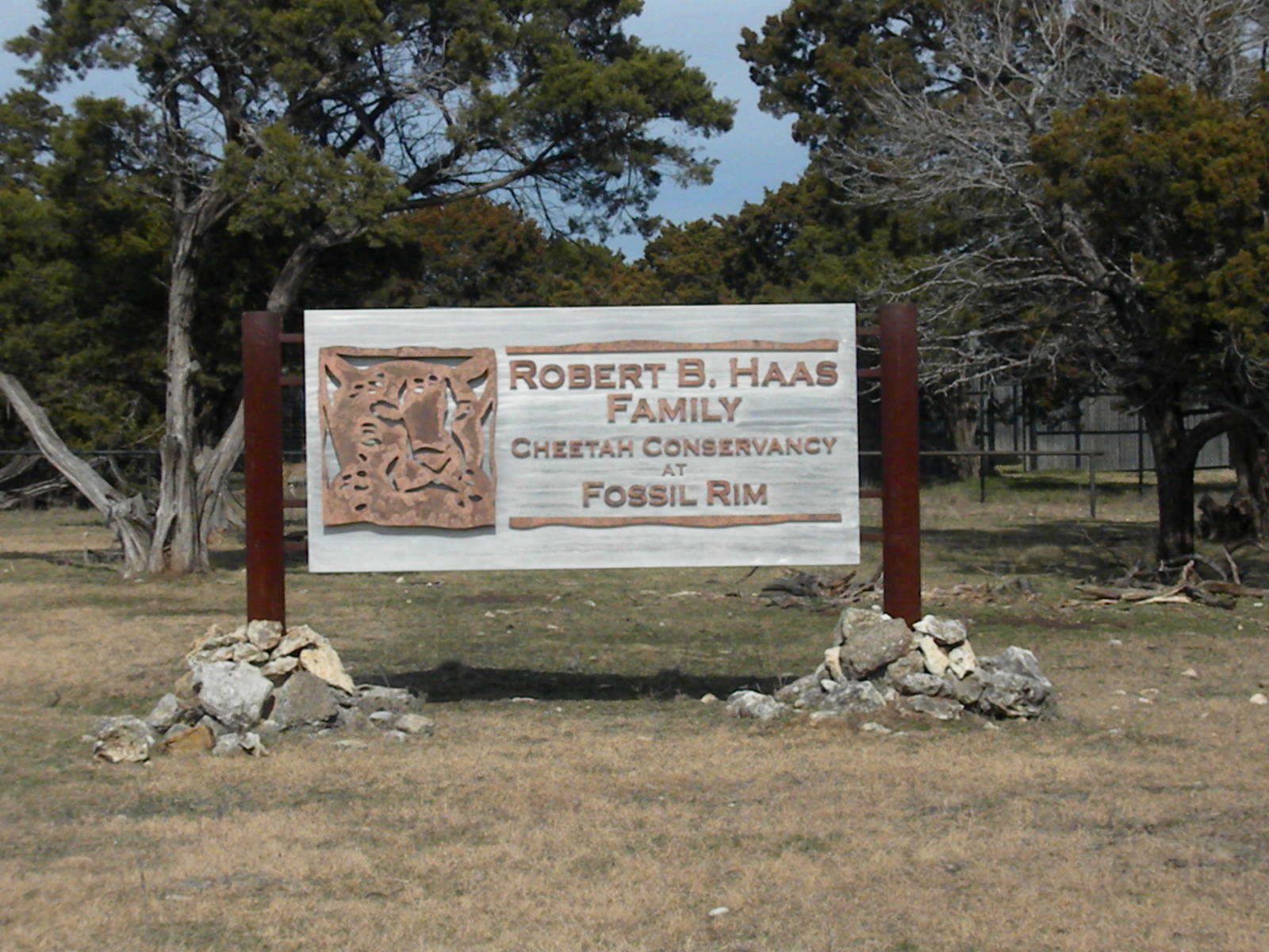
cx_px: 634
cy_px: 476
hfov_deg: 23.0
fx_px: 3116
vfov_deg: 17.4
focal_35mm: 85
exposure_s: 1/732
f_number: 14
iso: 640
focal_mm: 15
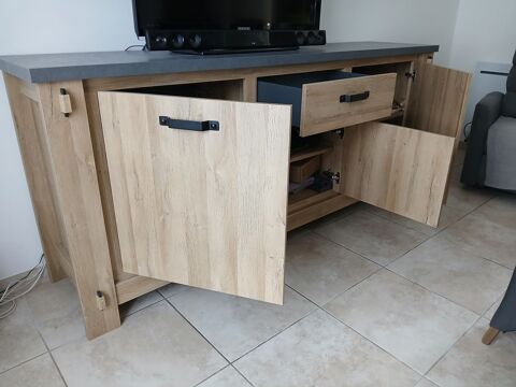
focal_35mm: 26
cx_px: 258
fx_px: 388
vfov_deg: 53.1
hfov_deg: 67.3
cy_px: 194
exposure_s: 1/33.3
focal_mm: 3.98
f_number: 1.8
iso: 200
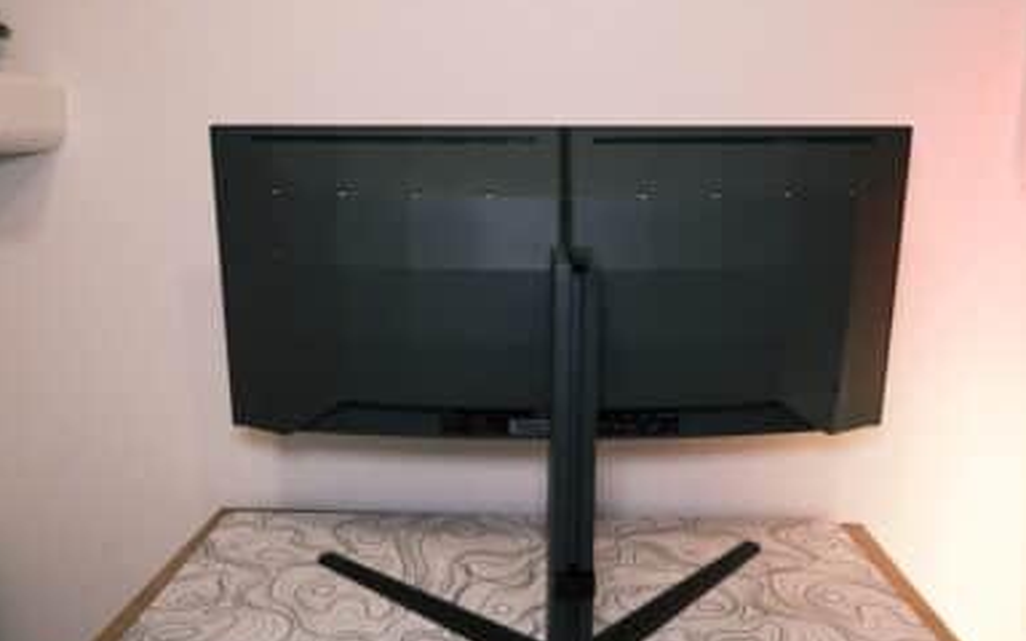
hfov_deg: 62.9
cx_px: 516
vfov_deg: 41.8
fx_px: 839
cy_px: 334
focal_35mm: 30
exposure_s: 1/100
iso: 3200
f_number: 7.1
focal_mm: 19
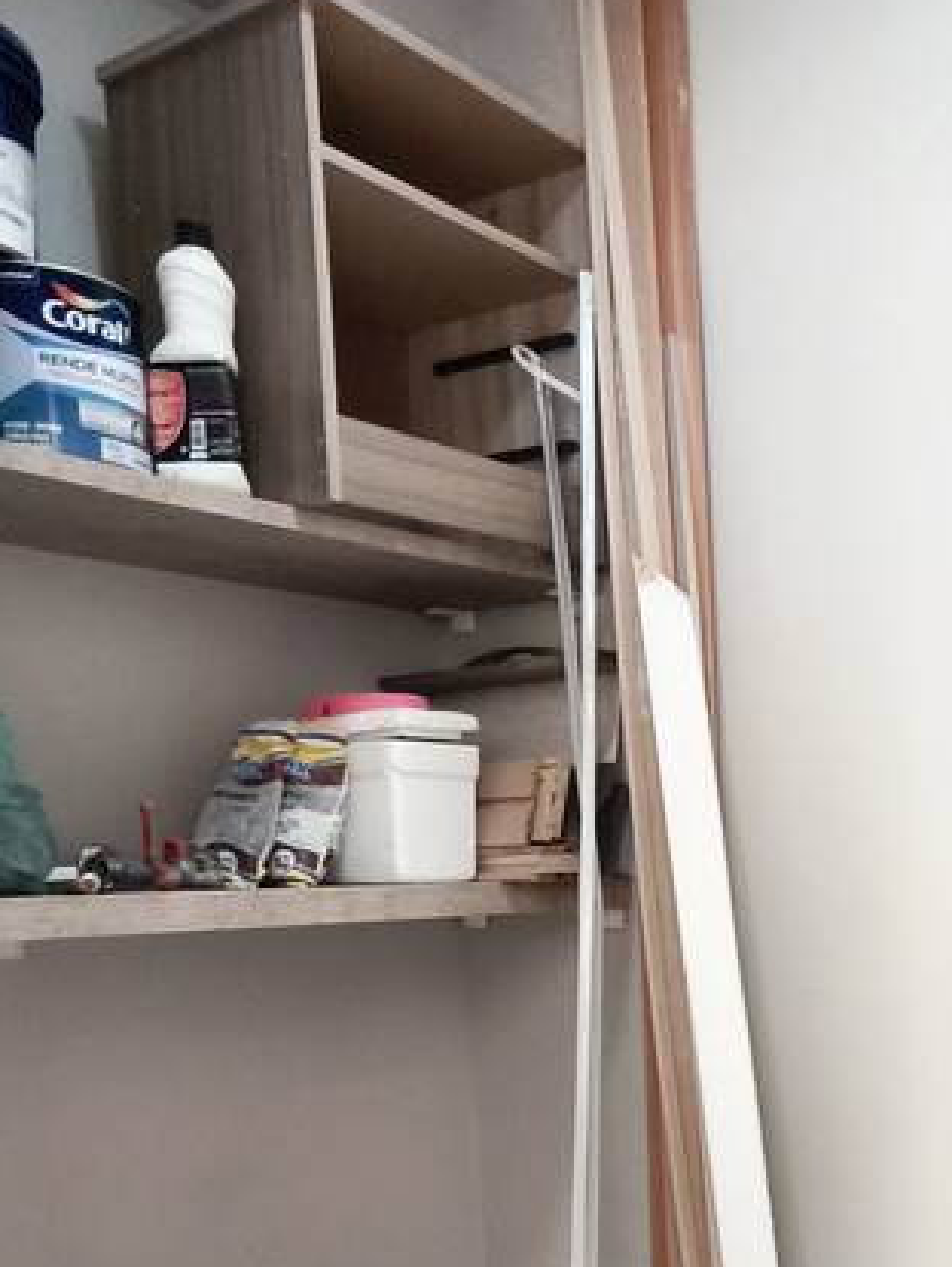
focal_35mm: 39
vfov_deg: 45.0
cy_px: 1044
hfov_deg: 34.4
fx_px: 1428
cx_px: 888
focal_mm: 1.91
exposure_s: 1/30
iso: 500
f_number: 2.2
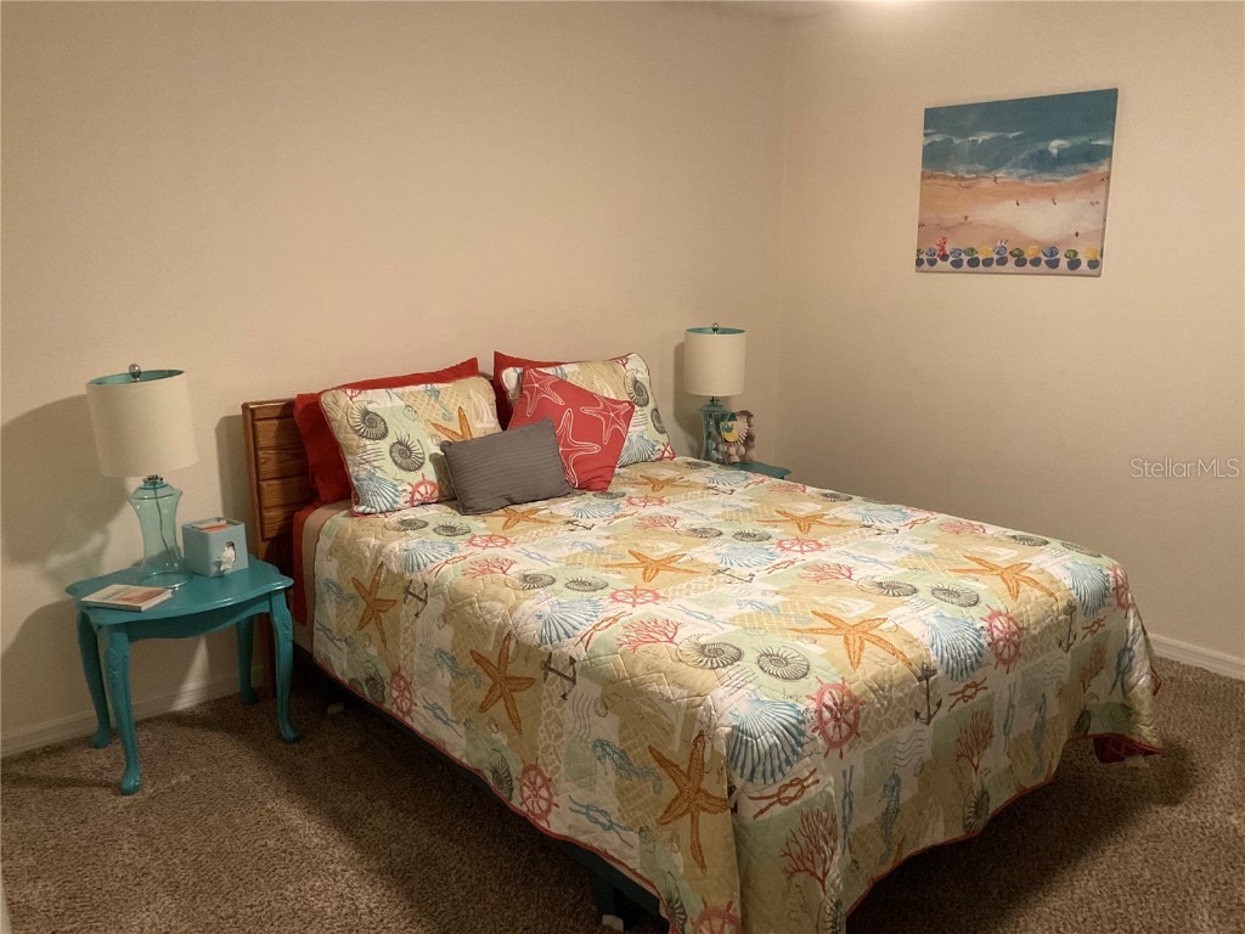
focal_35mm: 29
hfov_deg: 61.7
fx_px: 1043
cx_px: 622
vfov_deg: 48.2
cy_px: 467
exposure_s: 1/60
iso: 250
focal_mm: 3
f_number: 1.8
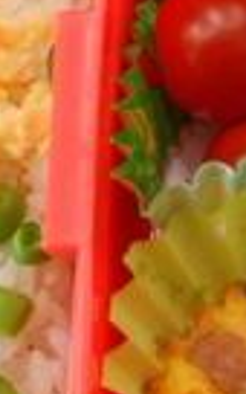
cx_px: 411
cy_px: 206
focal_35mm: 140
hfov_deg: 9.0
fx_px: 1502
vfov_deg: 14.9
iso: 80
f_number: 3.7
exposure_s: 1/20
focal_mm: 5
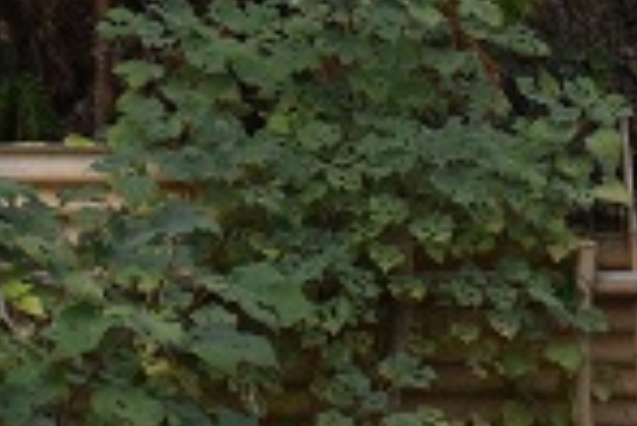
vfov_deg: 2.5
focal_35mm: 560
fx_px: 9922
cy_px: 501
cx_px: 930
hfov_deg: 3.7
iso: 800
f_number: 8
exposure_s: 1/1000
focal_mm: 85
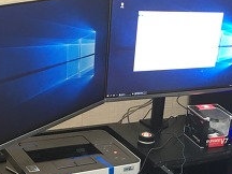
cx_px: 213
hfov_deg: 24.3
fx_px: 523
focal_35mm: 78
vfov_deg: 18.2
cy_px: 191
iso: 80
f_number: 2.2
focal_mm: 4.15
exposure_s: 1/10
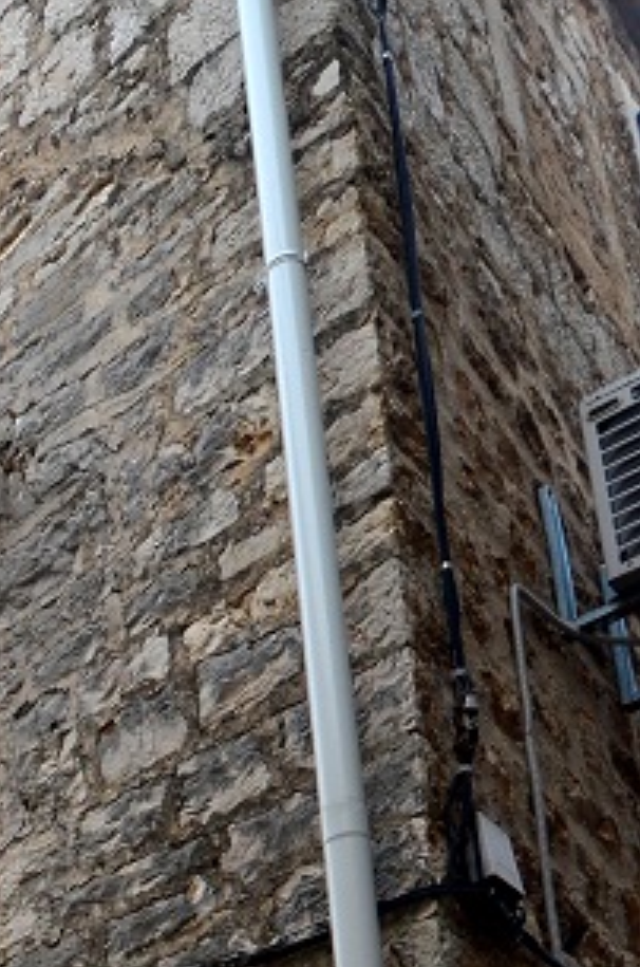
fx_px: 1580
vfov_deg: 28.9
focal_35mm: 59
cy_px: 1191
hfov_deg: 19.1
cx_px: -404
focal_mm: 12
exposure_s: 1/1250
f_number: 4.5
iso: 400
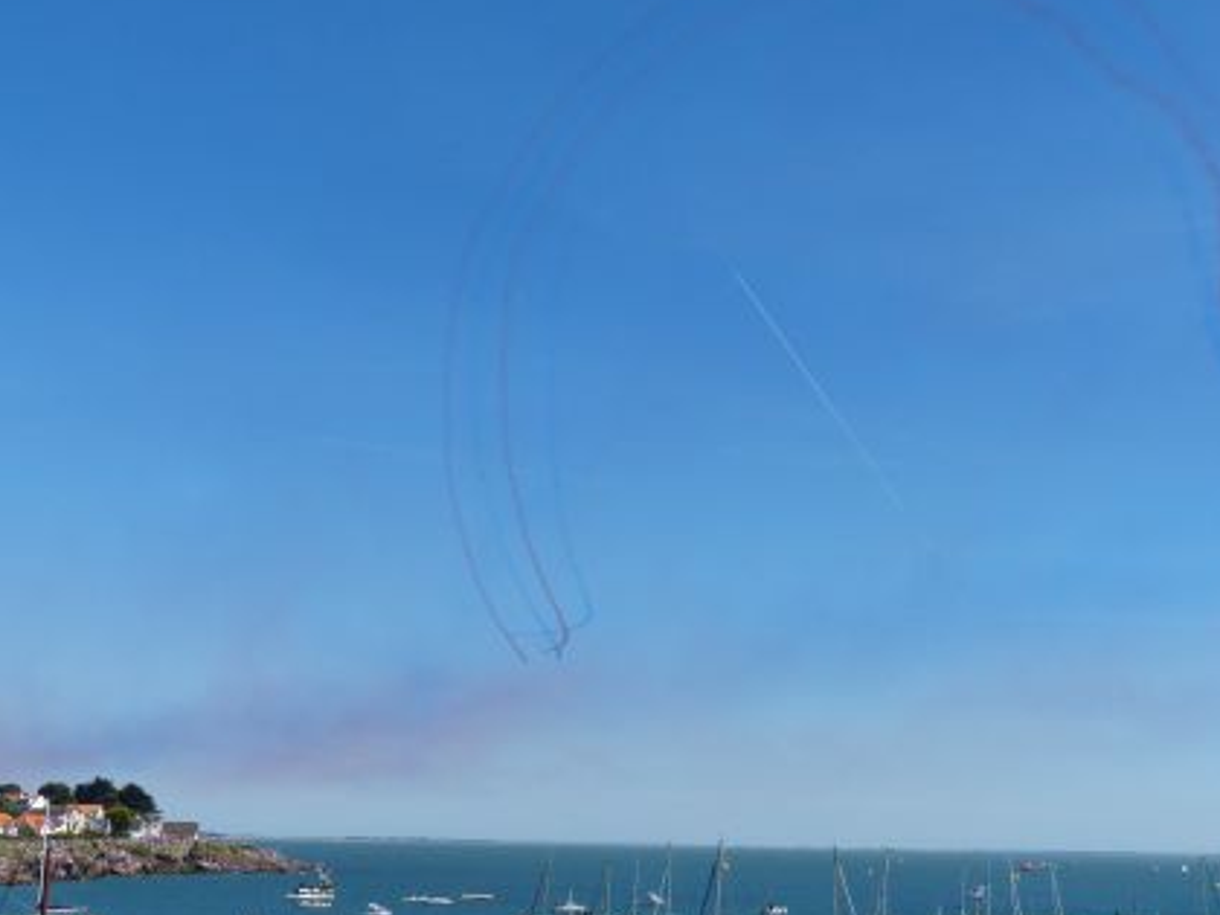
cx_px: 677
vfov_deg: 29.1
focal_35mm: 50
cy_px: 452
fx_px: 1762
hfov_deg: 38.1
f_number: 4
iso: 100
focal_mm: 7.6
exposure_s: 1/1300
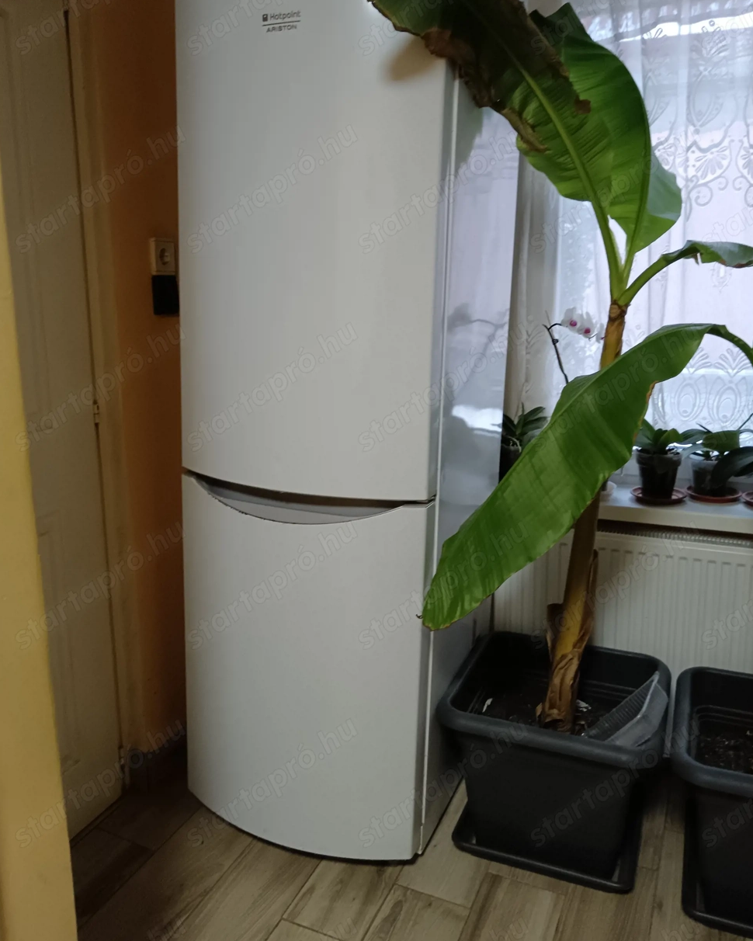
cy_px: 429
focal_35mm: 29
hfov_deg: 50.0
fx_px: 808
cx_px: 373
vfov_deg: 60.3
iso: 1217
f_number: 1.9
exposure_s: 1/24
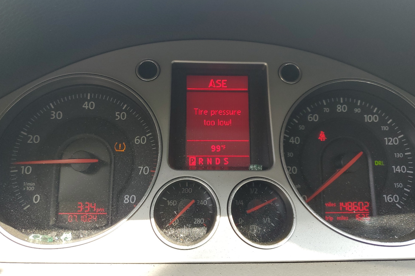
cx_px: 204
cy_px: 131
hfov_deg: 65.5
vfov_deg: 46.4
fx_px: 323
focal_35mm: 28
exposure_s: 1/263
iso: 50
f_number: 1.5
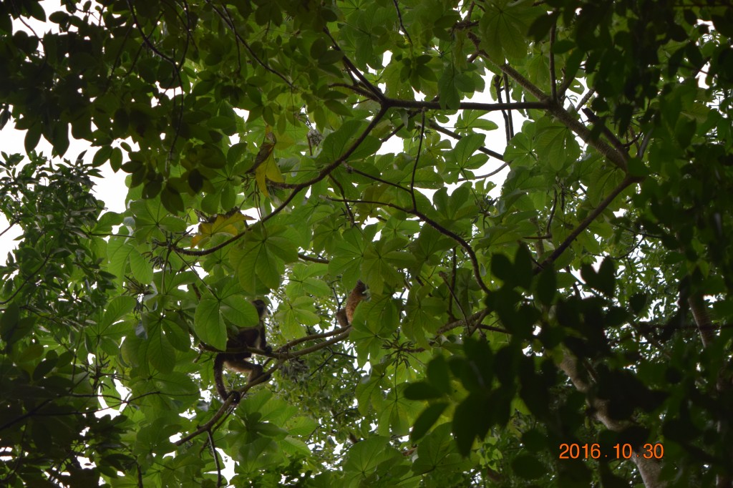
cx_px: 366
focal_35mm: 82
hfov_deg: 24.6
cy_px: 244
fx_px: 1679
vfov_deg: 16.5
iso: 360
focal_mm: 55
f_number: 5.6
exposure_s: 1/60
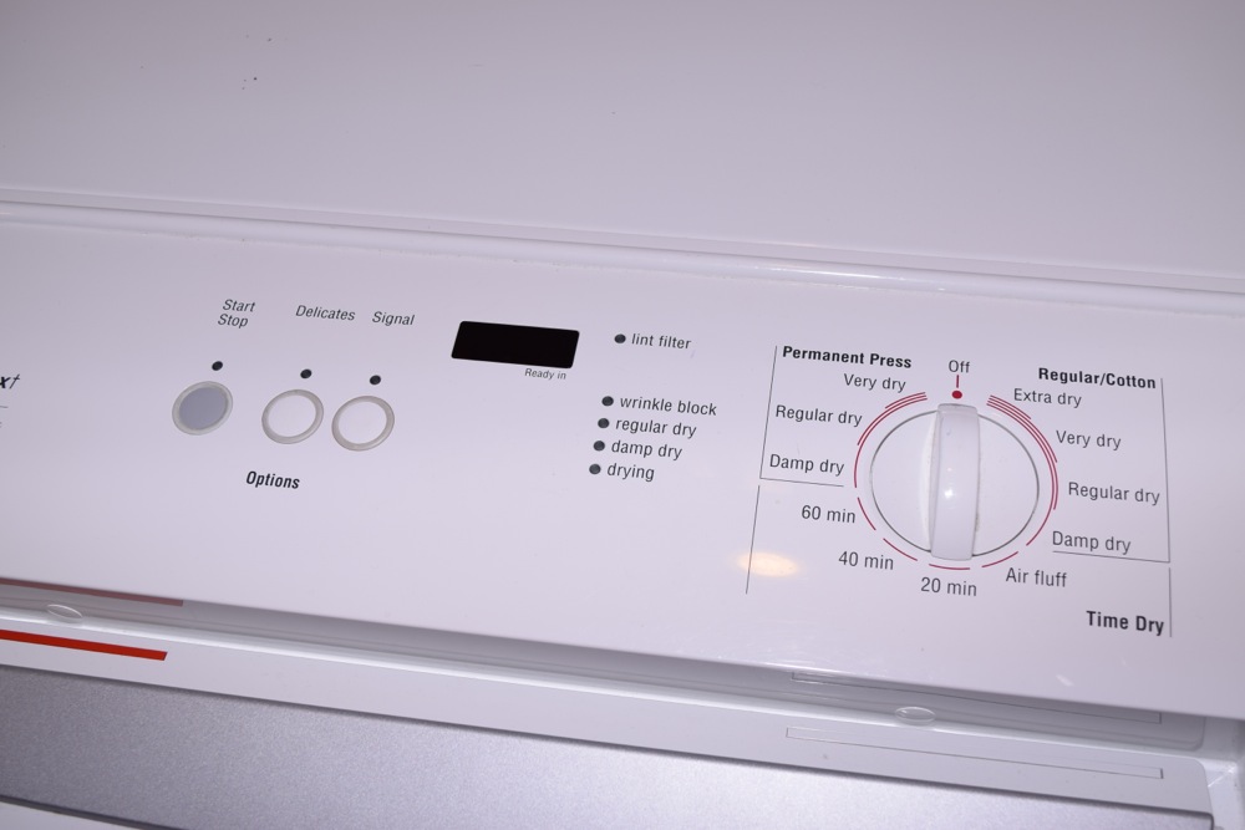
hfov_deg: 45.0
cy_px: 415
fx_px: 1504
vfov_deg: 30.9
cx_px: 622
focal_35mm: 44
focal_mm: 29
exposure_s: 1/60
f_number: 6.3
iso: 100
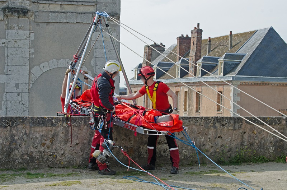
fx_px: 835
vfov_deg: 13.0
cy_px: 95
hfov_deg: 19.5
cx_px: 144
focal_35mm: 105
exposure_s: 1/400
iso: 320
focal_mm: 70
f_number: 10
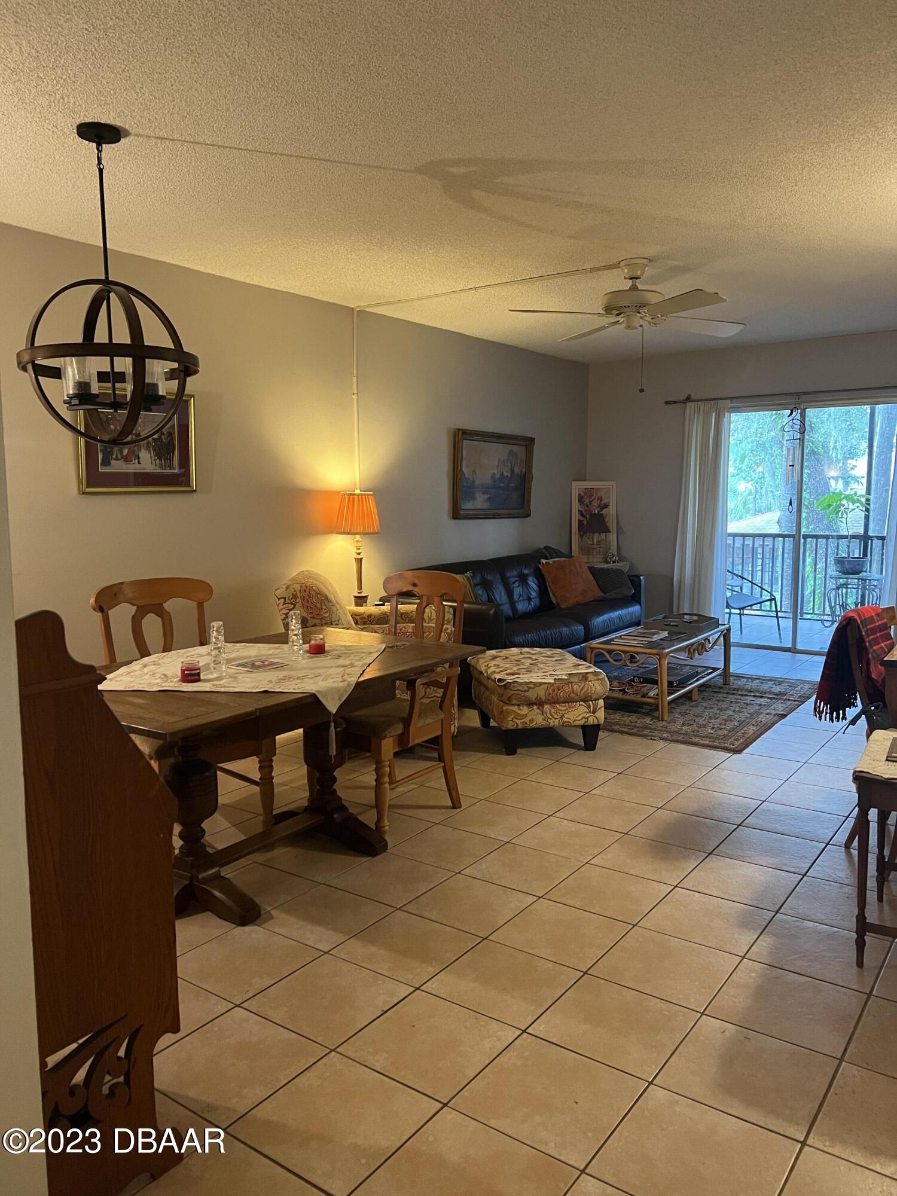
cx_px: 448
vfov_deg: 67.3
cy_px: 598
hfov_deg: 53.1
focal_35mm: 26
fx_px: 898
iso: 400
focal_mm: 5.7
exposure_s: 1/60
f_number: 1.5
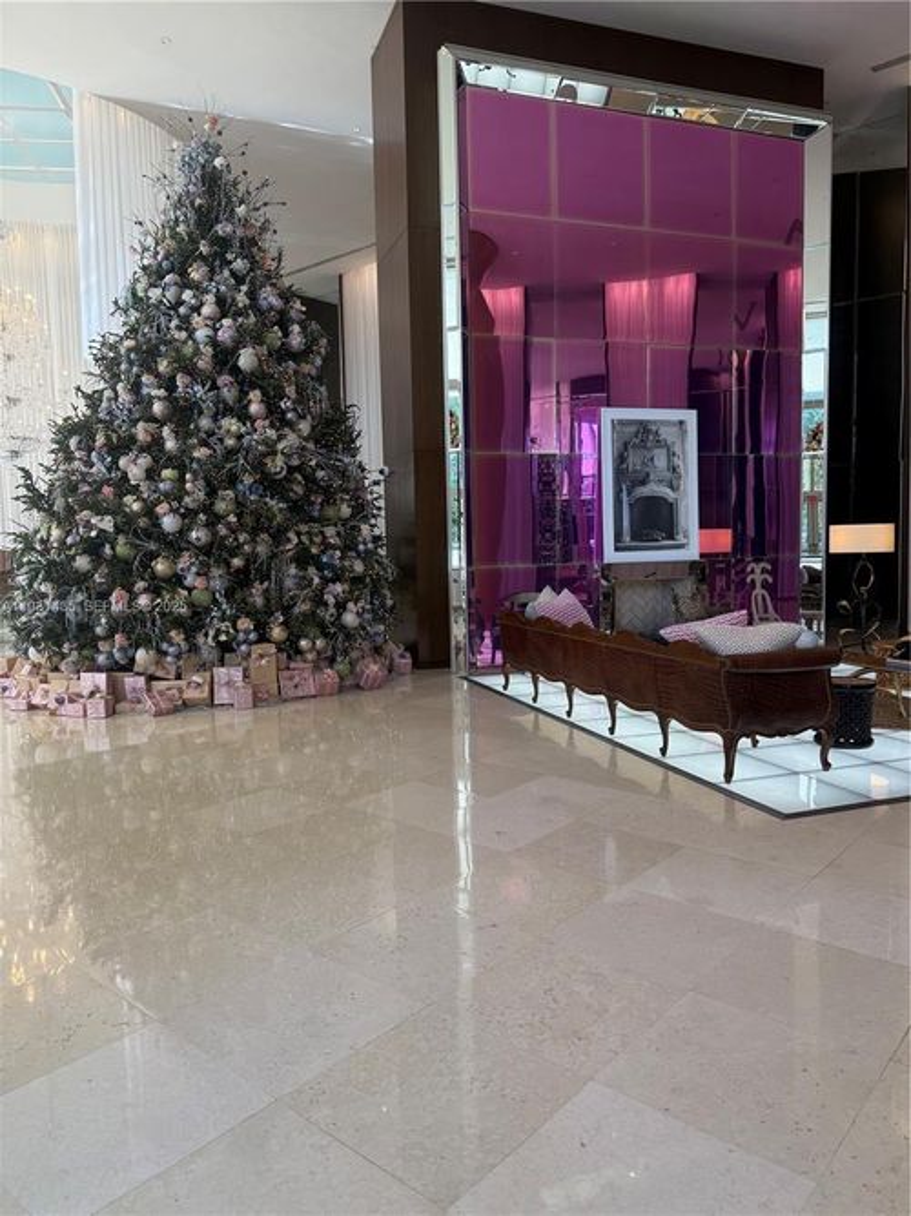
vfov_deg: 71.6
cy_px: 608
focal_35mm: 24
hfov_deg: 56.8
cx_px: 456
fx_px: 842
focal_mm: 6.76
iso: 100
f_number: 1.78
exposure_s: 1/120
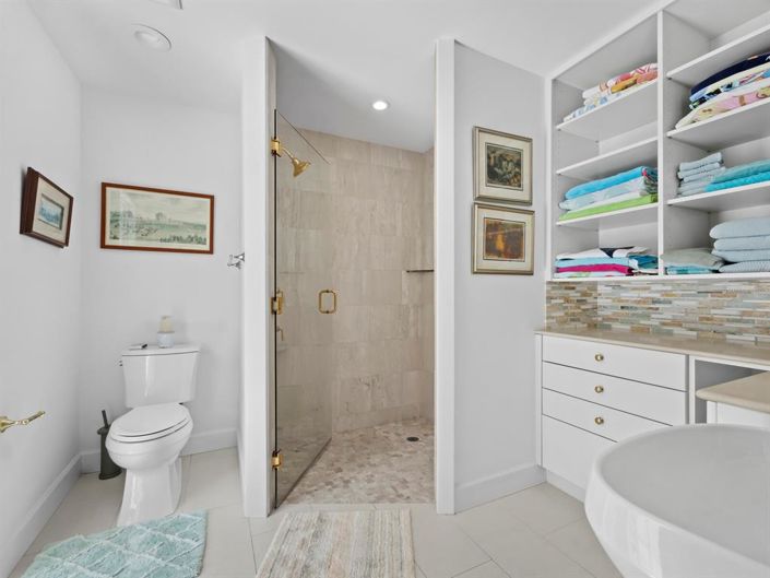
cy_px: 289
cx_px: 385
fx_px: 356
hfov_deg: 94.5
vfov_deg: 78.1
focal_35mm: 16
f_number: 13
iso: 320
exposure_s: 1/8
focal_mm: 8
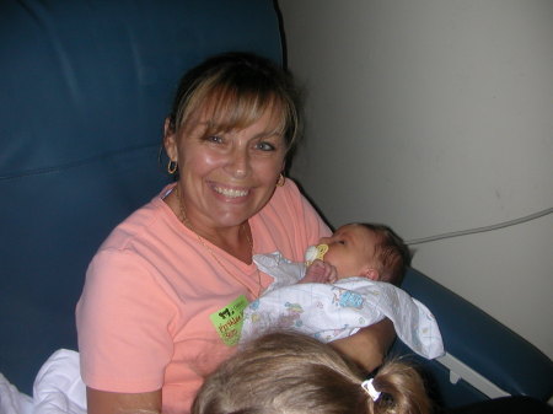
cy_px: 207
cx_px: 276
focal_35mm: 37
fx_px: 591
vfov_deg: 38.6
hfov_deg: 50.2
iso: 100
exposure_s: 1/59.9
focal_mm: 5.6
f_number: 2.7
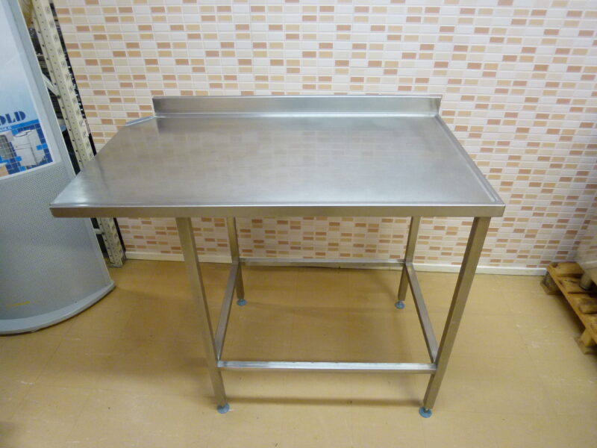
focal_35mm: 24
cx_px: 298
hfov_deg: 71.6
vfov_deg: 56.8
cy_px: 224
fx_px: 414
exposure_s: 1/60
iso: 250
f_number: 2.2
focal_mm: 4.3
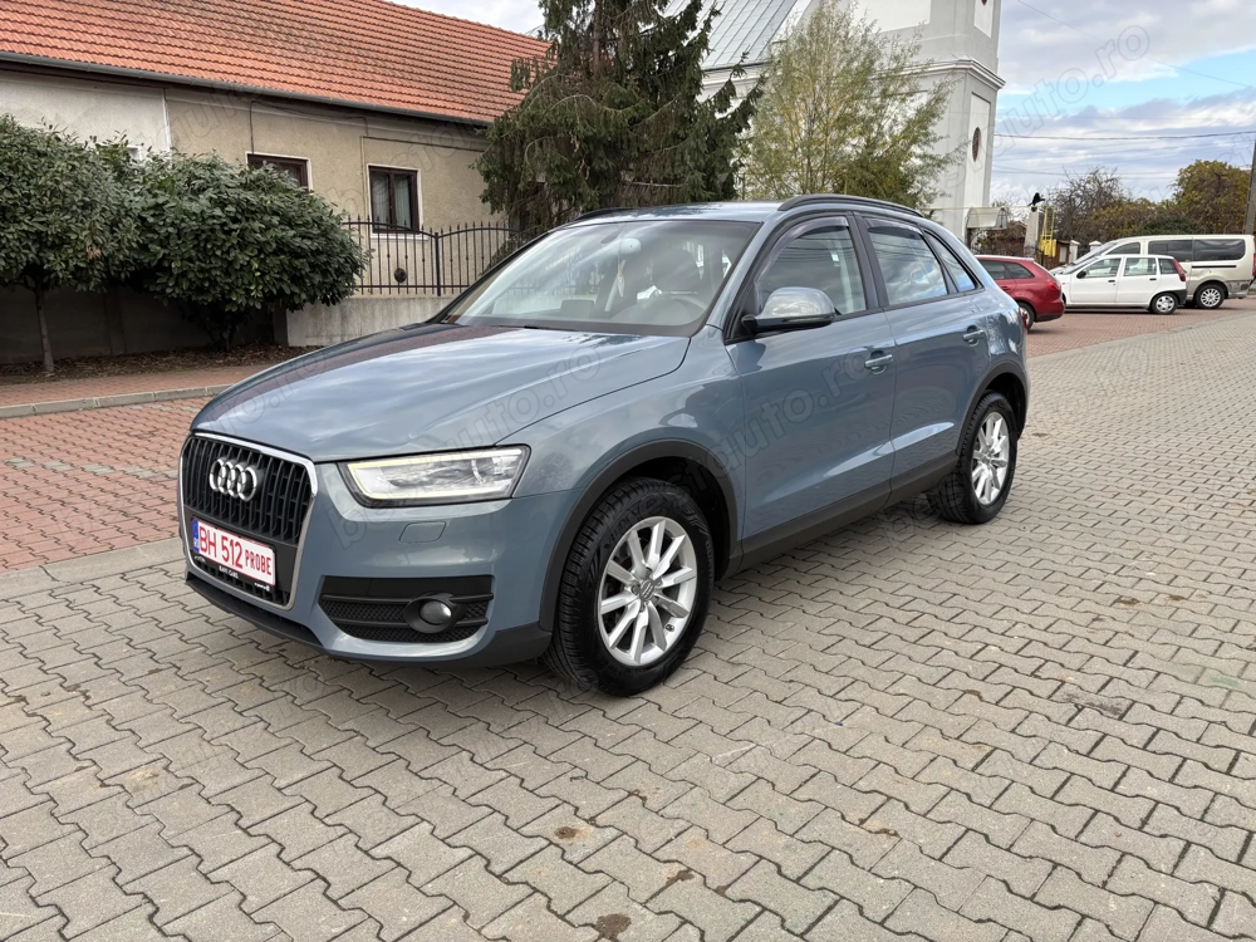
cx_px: 628
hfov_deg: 67.3
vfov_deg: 53.1
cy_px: 471
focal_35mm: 26
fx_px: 943
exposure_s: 1/697
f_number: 1.6
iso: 50
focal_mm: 5.96
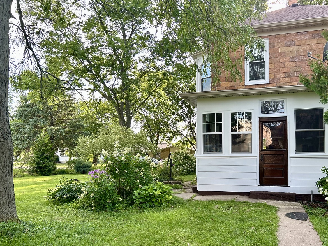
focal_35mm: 32
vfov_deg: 44.0
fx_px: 303
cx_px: 189
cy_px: 145
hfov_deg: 56.6
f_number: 1.5
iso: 50
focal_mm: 5.7
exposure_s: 1/499
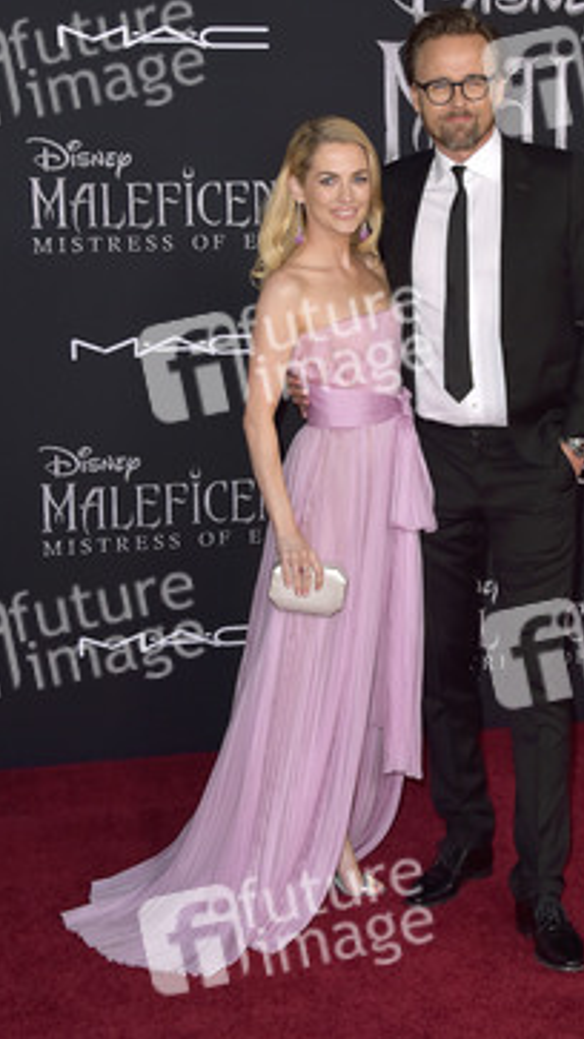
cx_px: 371
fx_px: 1653
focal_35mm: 60
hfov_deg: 20.0
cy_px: 498
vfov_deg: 34.9
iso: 500
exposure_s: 1/250
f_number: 7.1
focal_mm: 52
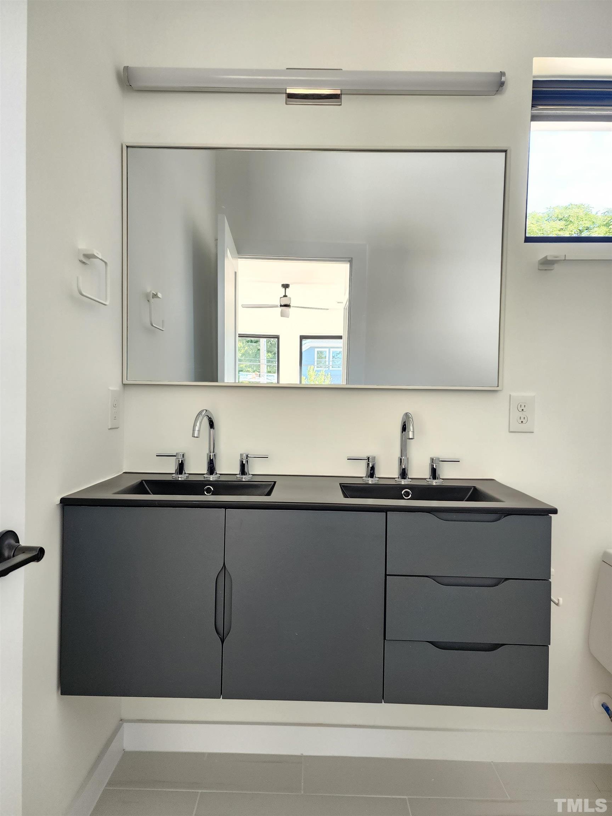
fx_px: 542
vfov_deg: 73.9
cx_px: 306
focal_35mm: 23
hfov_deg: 58.9
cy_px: 408
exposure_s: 1/120
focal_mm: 6.4
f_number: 1.8
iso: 200
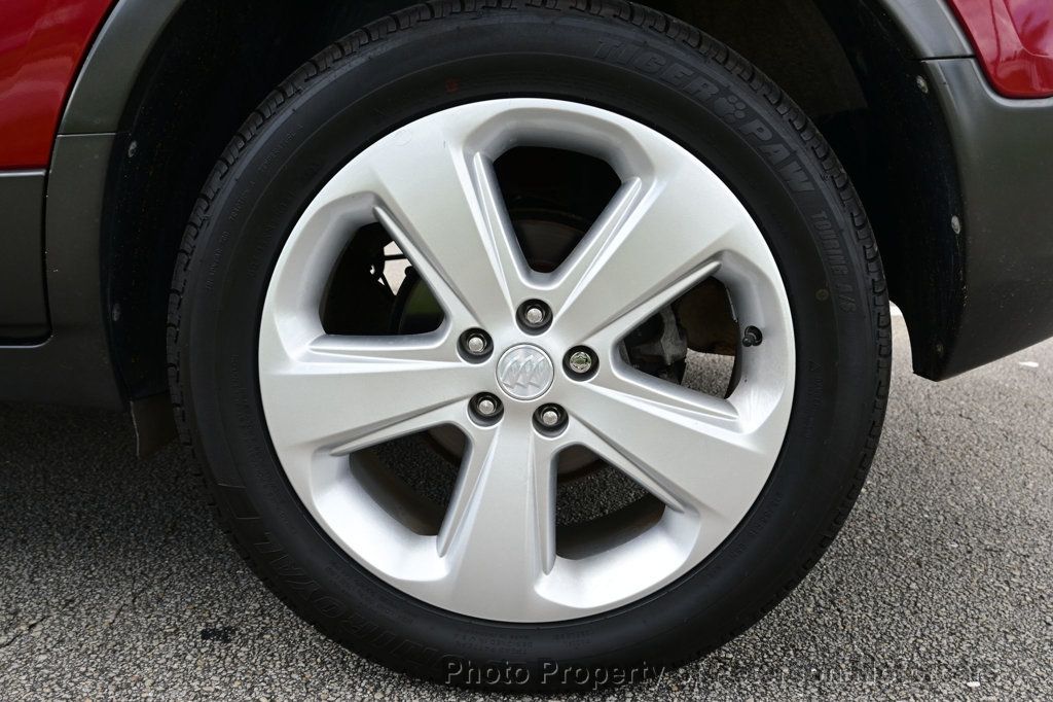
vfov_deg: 39.1
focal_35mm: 34
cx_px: 526
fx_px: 987
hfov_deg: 56.2
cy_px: 351
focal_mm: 22.5
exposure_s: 1/125
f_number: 5.6
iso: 100
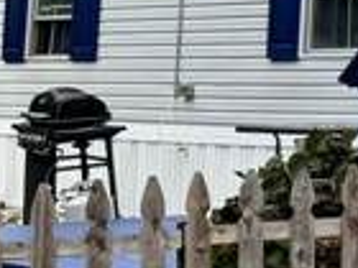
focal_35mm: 176
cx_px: 829
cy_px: -120
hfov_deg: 10.0
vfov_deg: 8.3
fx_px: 1820
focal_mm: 6.76
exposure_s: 1/2415
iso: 80
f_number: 1.78
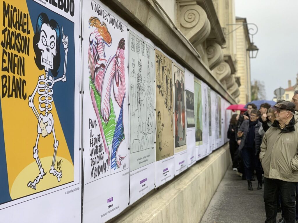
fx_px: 448
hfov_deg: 36.8
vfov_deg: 28.0
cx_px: 149
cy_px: 112
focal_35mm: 52
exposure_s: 1/122
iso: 50
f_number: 2.4
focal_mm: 6
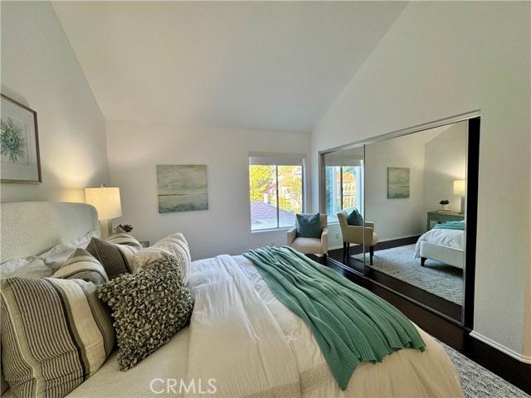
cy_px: 199
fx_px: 215
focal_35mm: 14
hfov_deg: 102.1
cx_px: 266
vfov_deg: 85.7
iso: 125
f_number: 2.2
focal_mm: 2.22
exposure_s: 1/120
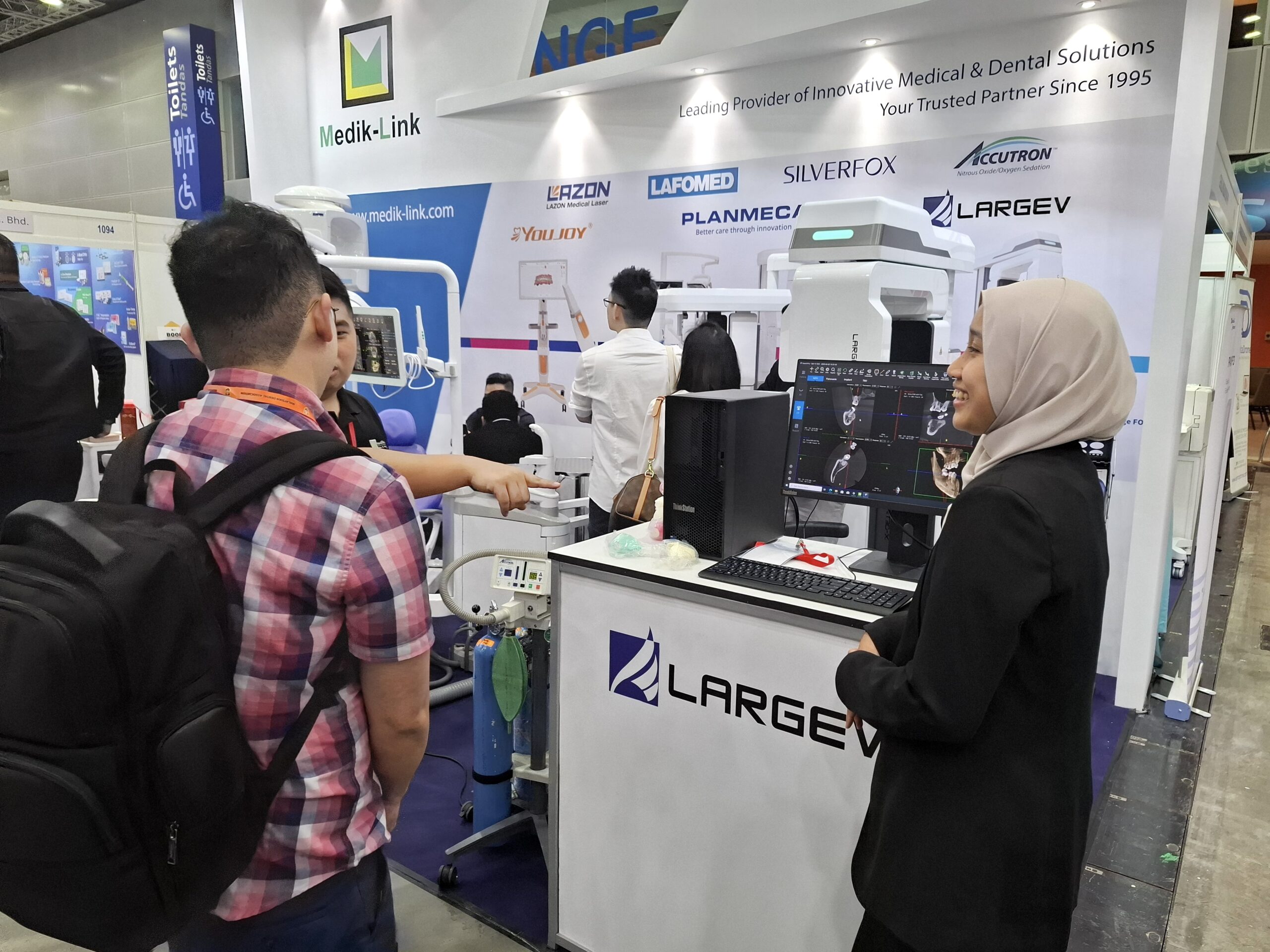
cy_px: 476
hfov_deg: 73.9
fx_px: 844
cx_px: 635
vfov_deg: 58.9
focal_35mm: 23
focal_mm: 5.54
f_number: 1.8
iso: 125
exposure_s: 1/100
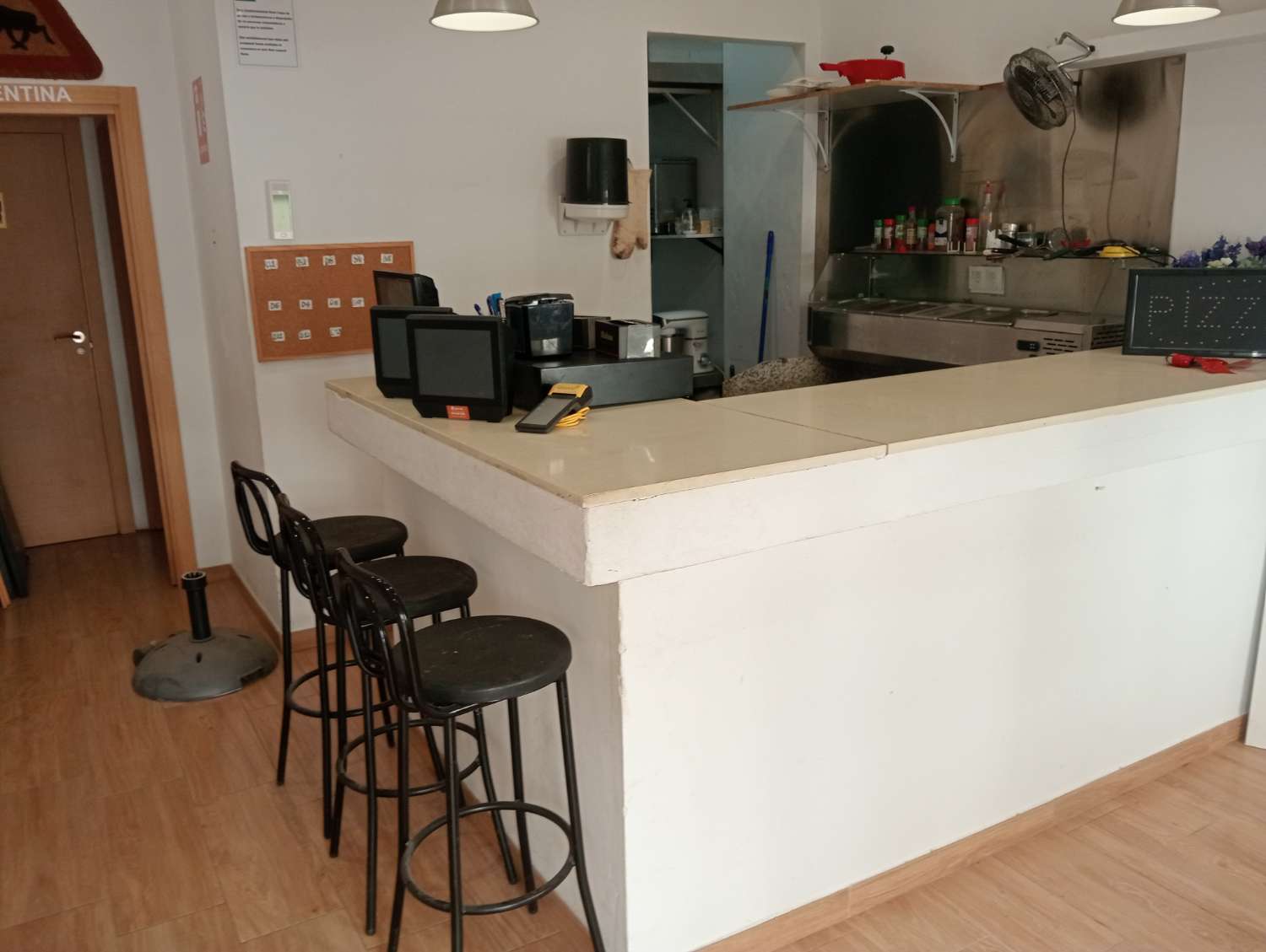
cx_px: 633
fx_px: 1025
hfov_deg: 63.4
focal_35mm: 28
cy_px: 476
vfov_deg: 49.8
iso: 107
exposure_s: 1/50
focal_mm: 3.98
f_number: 1.8
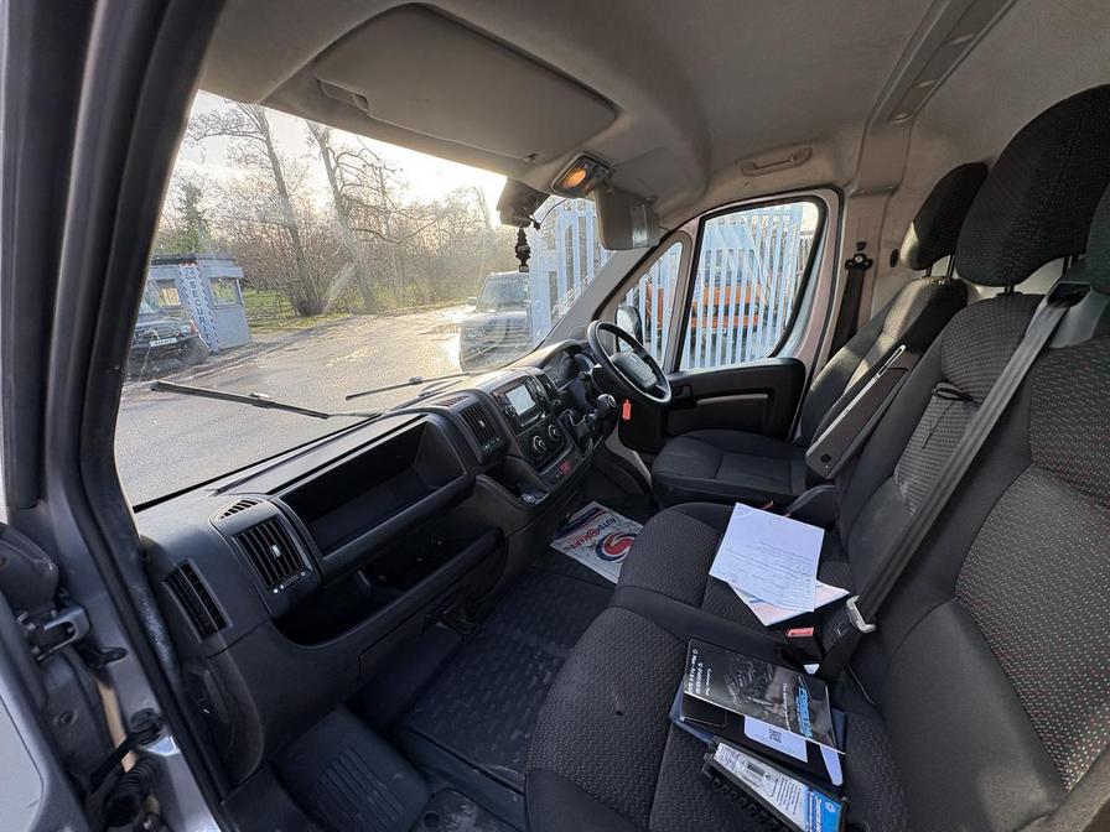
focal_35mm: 14
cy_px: 416
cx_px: 555
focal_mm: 2.22
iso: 50
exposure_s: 1/150
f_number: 2.2
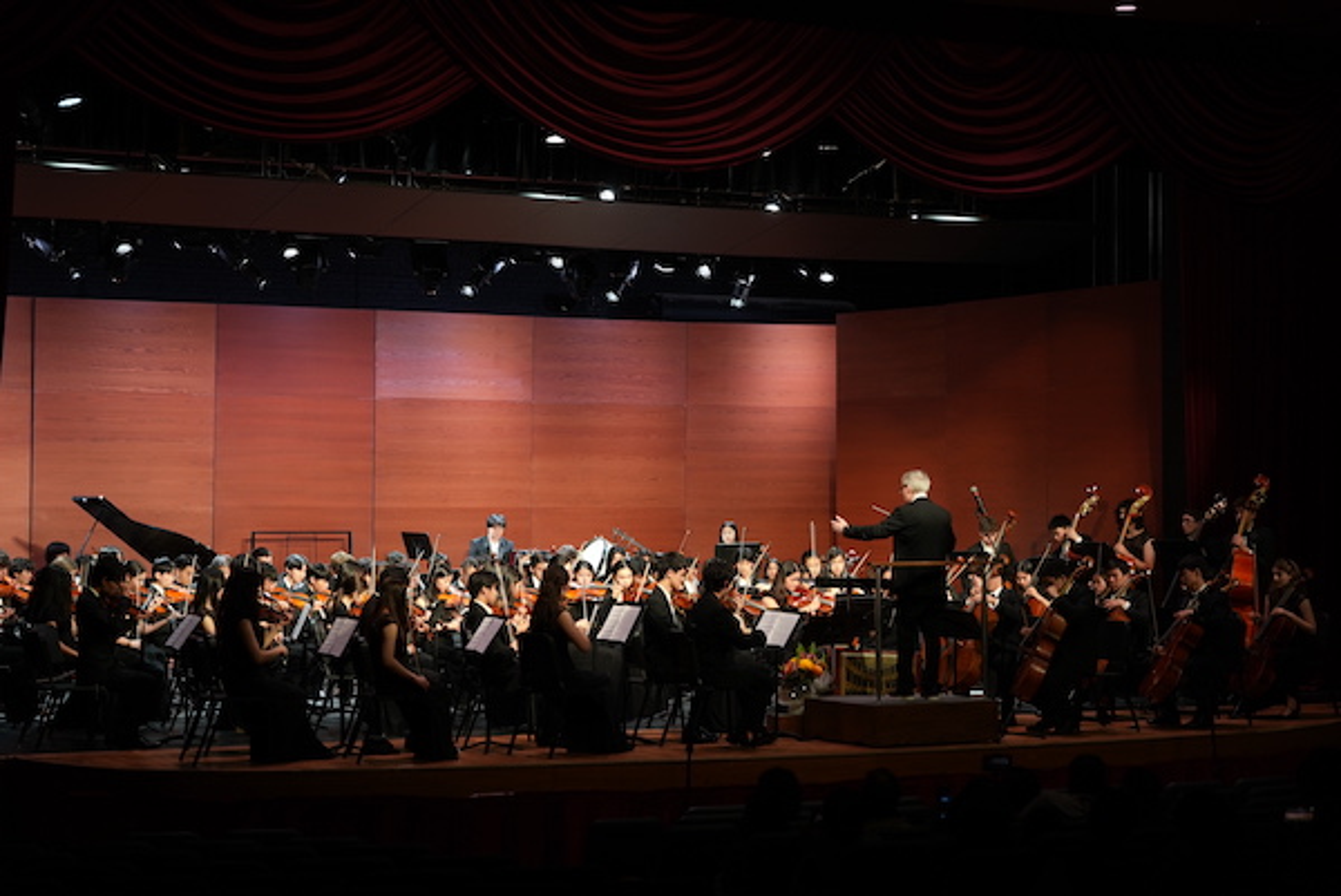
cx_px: 670
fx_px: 2609
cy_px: 448
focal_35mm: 70
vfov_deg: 19.5
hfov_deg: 28.8
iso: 500
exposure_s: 1/80
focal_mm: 70
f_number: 3.2
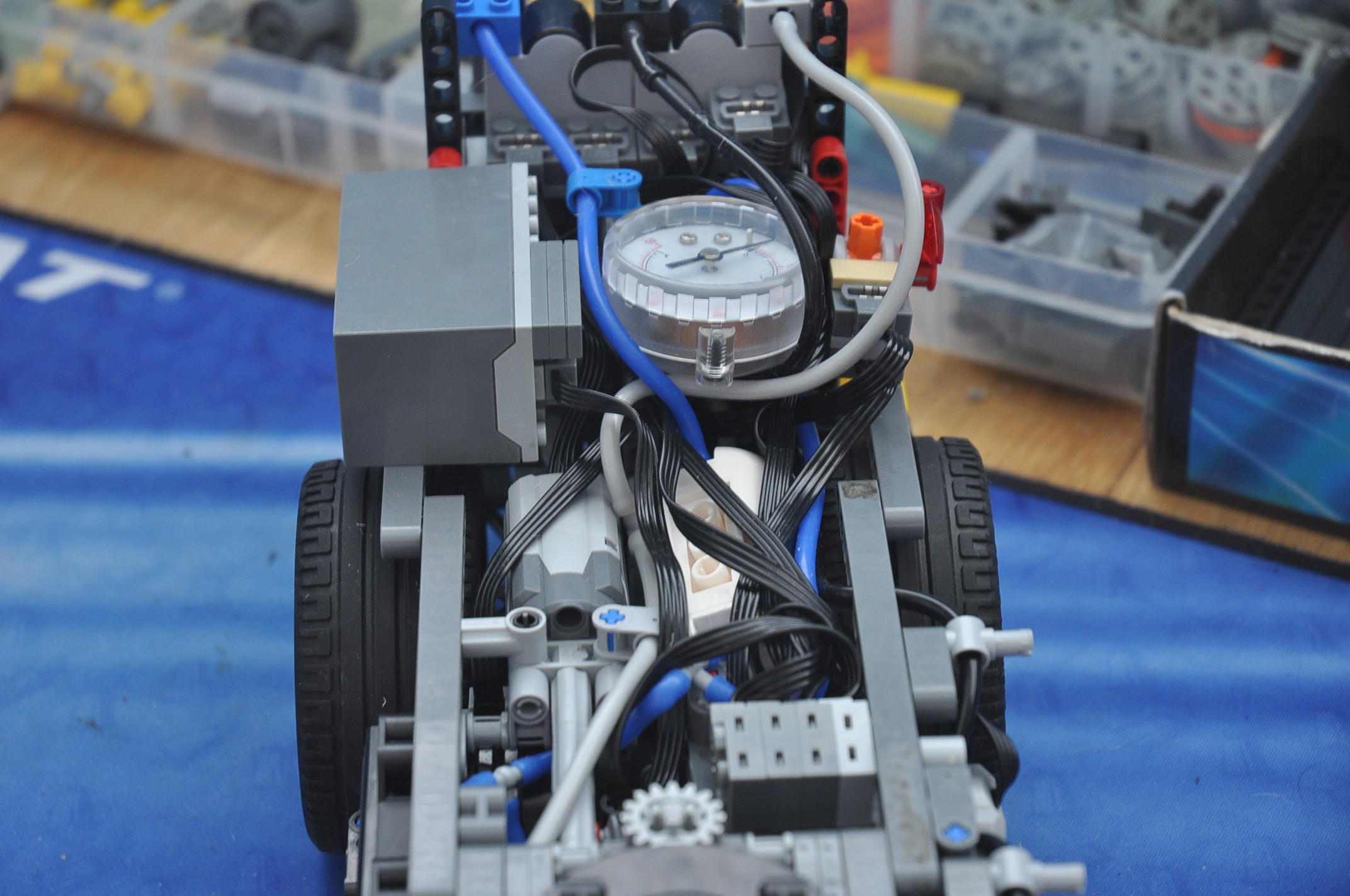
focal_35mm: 105
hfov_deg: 19.5
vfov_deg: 13.0
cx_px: 675
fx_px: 3933
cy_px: 448
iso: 400
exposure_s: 1/6
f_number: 5.6
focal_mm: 70
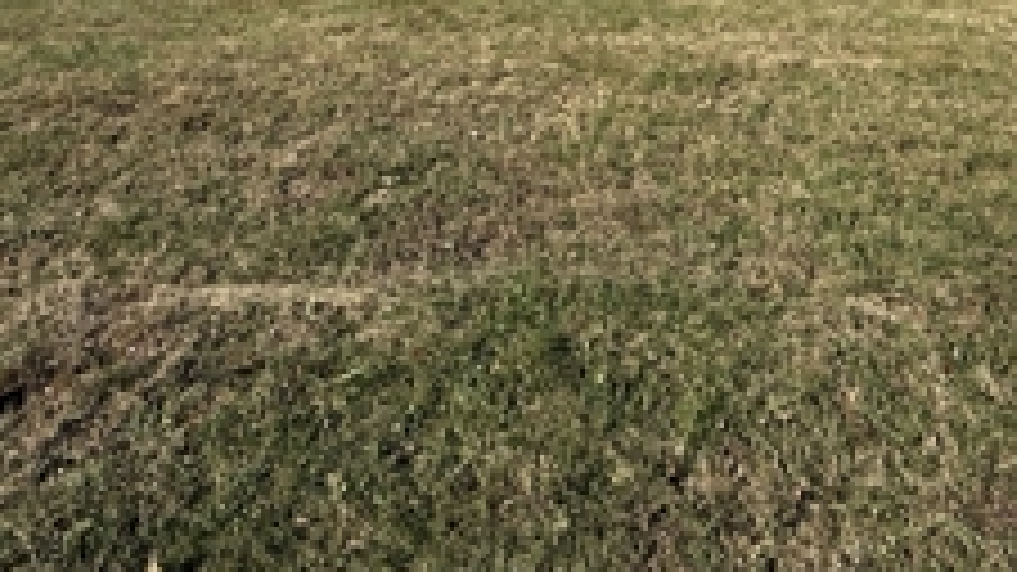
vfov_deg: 35.1
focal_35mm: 27
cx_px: 621
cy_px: -95
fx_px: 728
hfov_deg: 69.0
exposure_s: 1/2165
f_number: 2.2
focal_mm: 2.22
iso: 50
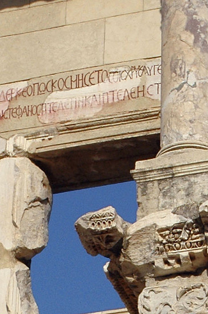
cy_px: 668
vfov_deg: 8.5
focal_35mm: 228
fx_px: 1982
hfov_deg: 6.0
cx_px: 209
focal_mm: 35
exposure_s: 1/500
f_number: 13
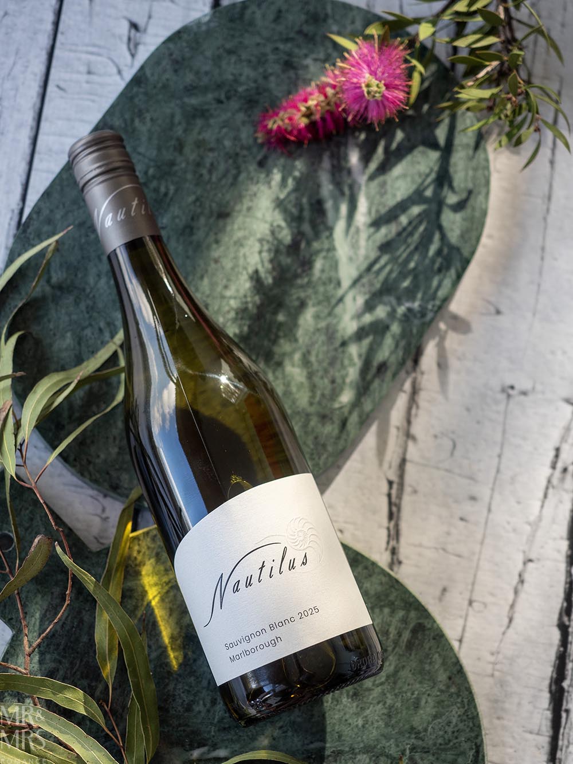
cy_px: 382
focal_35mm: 70
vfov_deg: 27.8
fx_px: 1545
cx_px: 286
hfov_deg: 21.0
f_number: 2.8
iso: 200
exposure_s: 1/320
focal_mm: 35
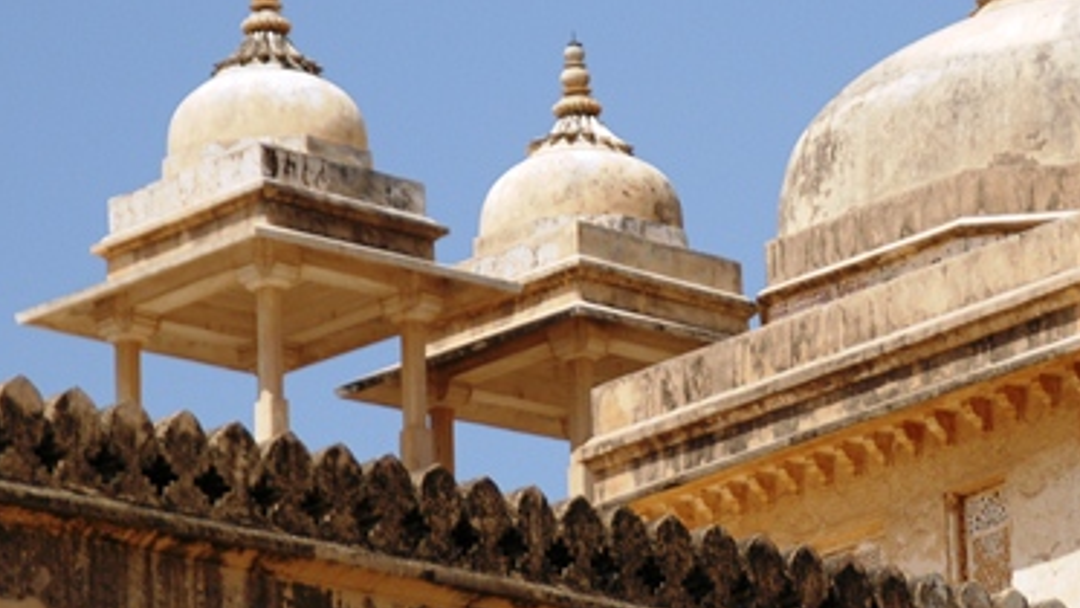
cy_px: 194
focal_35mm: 232
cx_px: 872
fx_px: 6645
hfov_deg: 9.3
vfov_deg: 5.2
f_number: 7.1
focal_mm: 86
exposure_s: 1/800
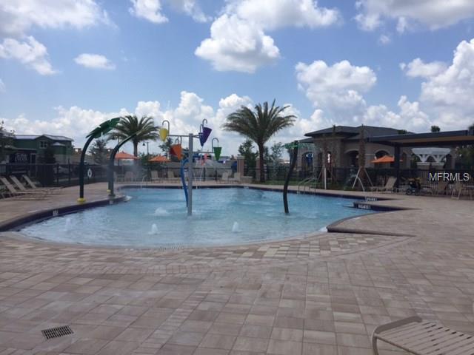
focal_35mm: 29
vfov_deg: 48.2
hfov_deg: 61.7
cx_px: 237
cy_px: 178
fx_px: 397
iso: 32
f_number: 2.2
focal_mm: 4.15
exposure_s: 1/2825
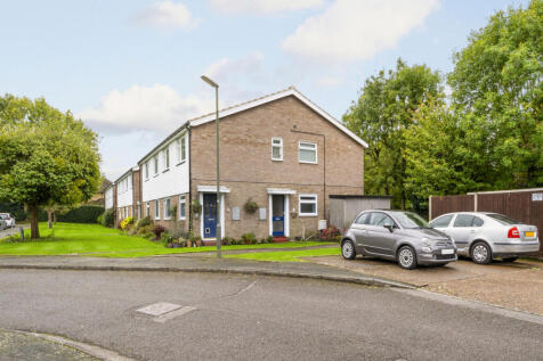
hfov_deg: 100.4
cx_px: 272
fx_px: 226
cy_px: 180
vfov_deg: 77.3
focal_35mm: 15
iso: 400
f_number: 16
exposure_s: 1/60
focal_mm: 15
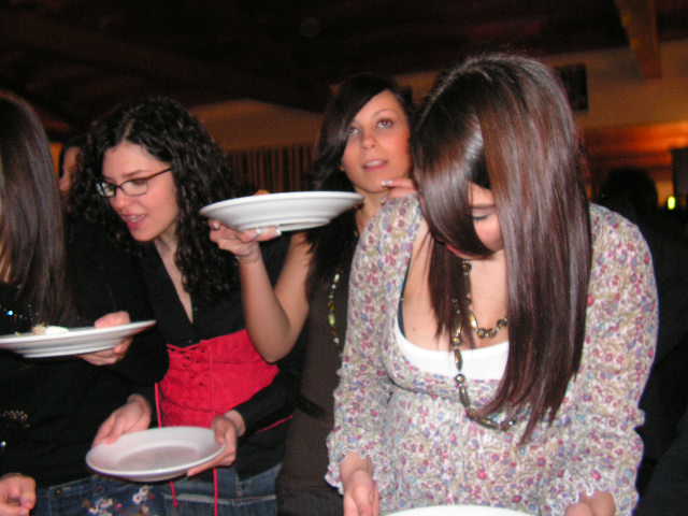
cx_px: 344
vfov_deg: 39.7
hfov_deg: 51.4
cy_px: 258
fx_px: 716
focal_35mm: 36
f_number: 3.2
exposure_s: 1/40
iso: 200
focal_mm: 6
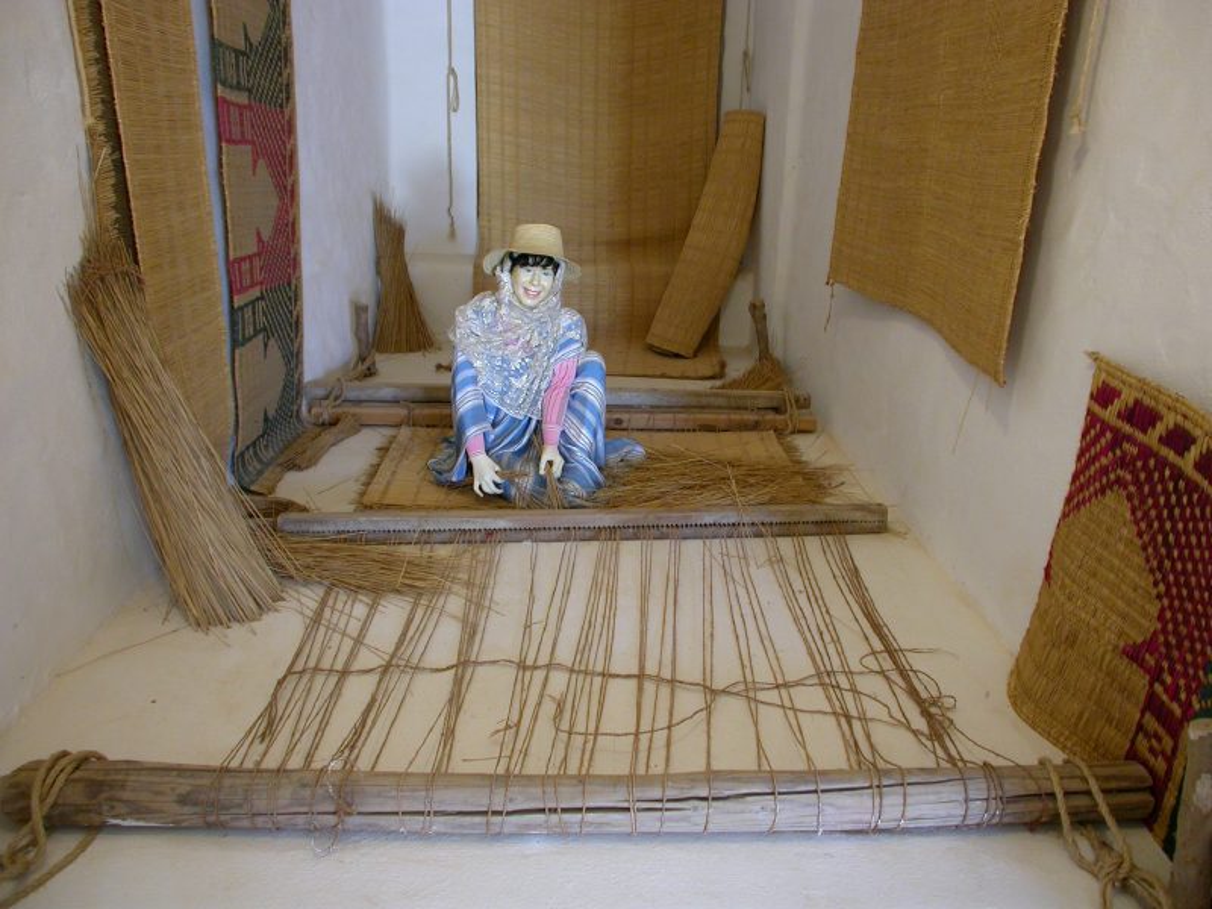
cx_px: 606
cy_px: 454
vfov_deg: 37.7
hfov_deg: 49.0
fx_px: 1330
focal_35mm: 38
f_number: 2.6
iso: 100
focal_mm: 7.85
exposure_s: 1/7.7
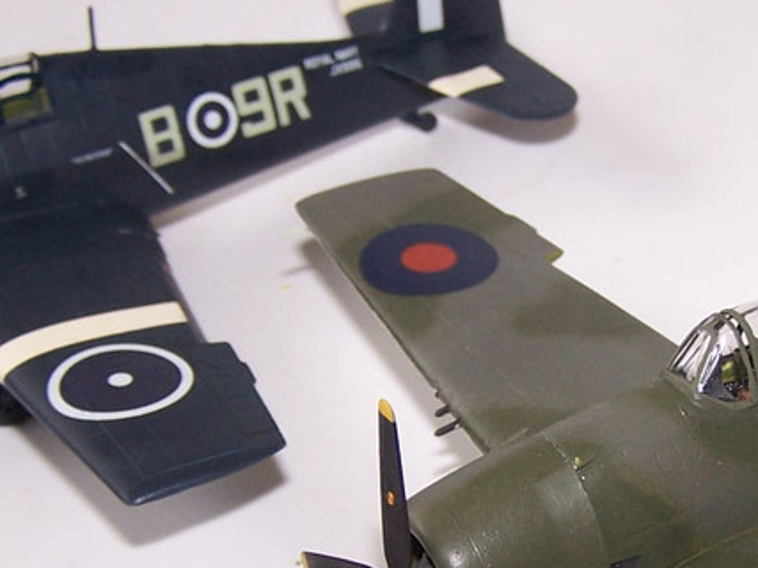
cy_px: 456
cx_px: 587
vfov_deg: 15.5
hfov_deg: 20.5
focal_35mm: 95
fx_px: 2080
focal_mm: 6.3
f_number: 2.8
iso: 80
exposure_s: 1/250
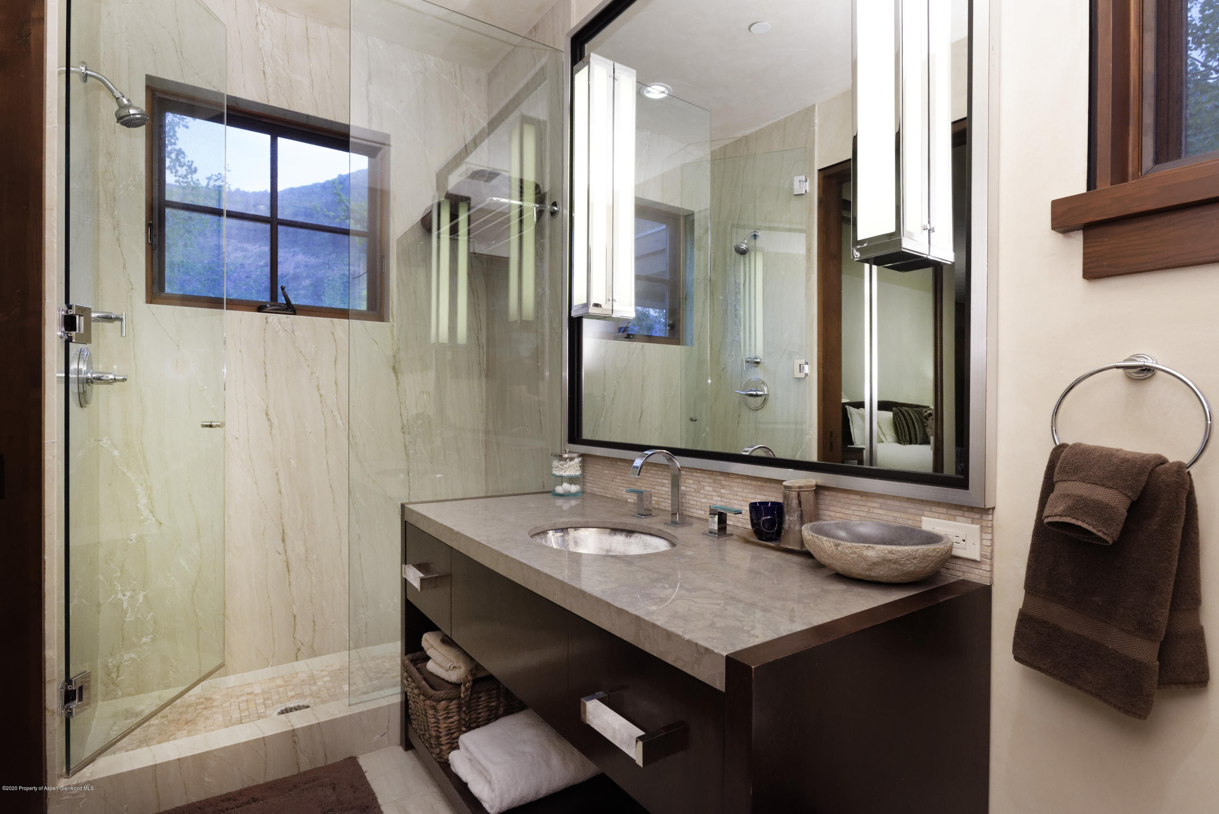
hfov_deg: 86.9
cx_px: 610
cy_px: 407
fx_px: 644
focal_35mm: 19
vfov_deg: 64.6
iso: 2000
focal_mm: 19
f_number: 7.1
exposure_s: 1/160
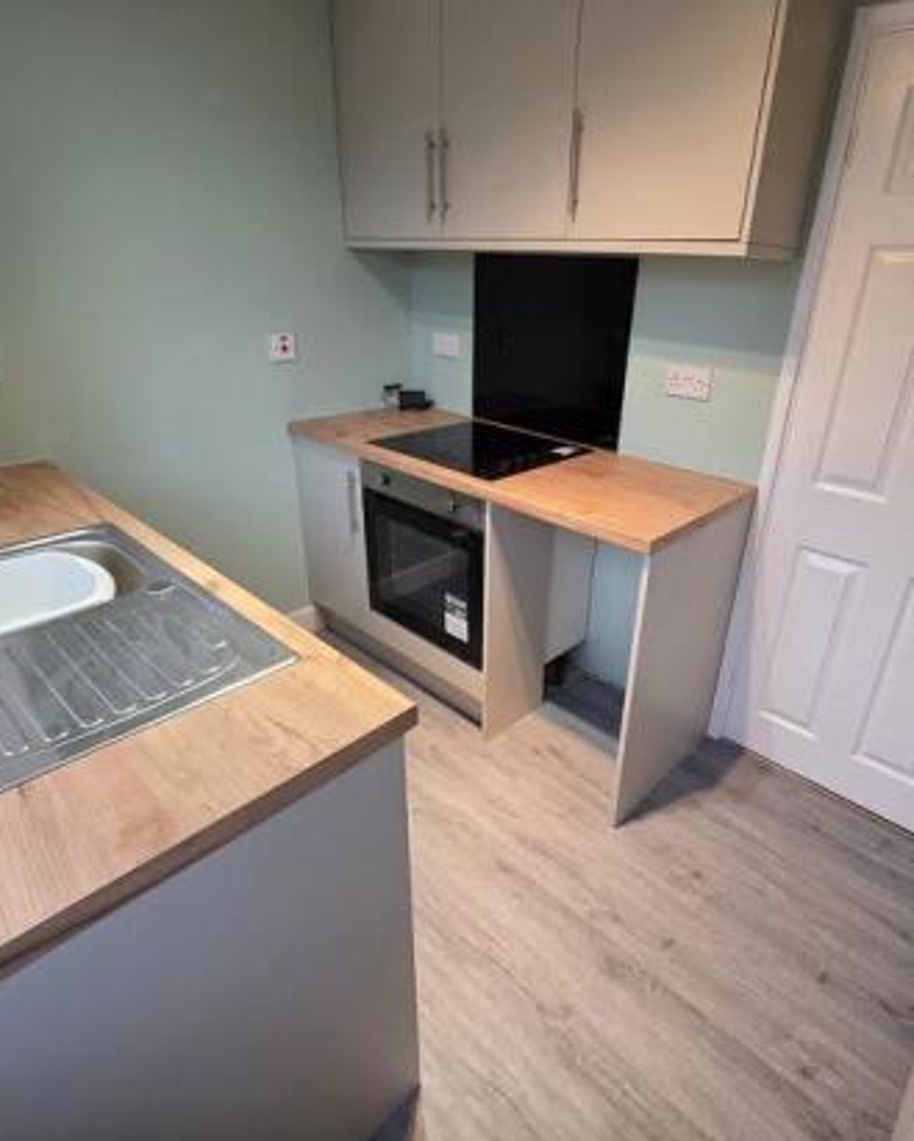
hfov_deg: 73.4
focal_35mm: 18
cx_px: 524
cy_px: 562
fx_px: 608
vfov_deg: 86.4
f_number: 1.9
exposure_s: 1/50
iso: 200
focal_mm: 2.2
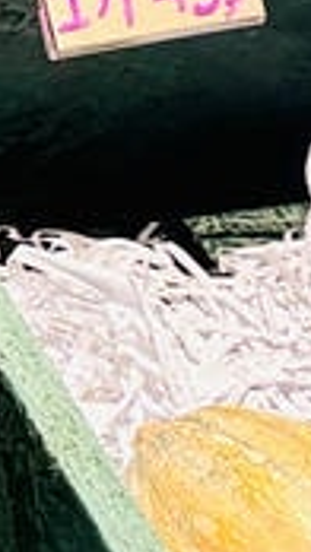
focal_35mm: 180
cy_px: 393
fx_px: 2636
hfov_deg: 6.4
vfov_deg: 11.9
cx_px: -460
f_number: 1.78
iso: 320
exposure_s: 1/60
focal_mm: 6.86
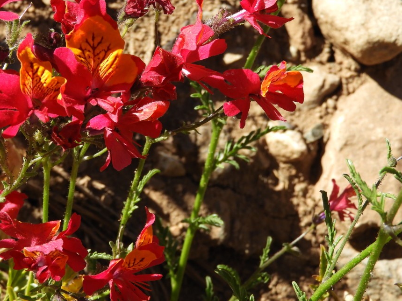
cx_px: 129
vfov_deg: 15.8
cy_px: 86
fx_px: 1080
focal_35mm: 93
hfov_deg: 21.0
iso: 100
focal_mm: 10.7
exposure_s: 1/640
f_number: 4.2
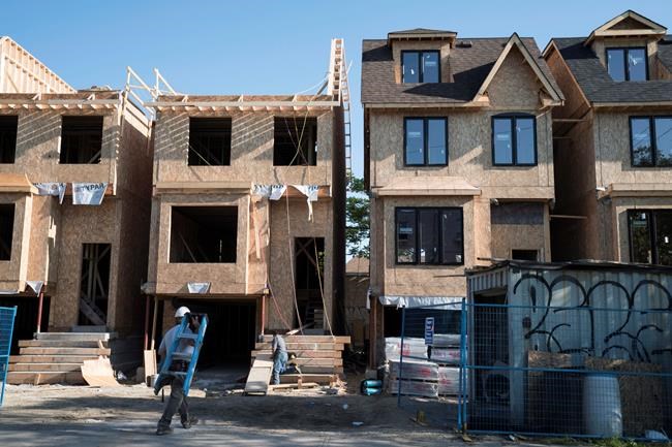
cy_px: 224
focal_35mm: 35
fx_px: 653
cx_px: 336
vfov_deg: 37.8
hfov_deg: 54.4
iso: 200
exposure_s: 1/1250
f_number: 4
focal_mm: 35
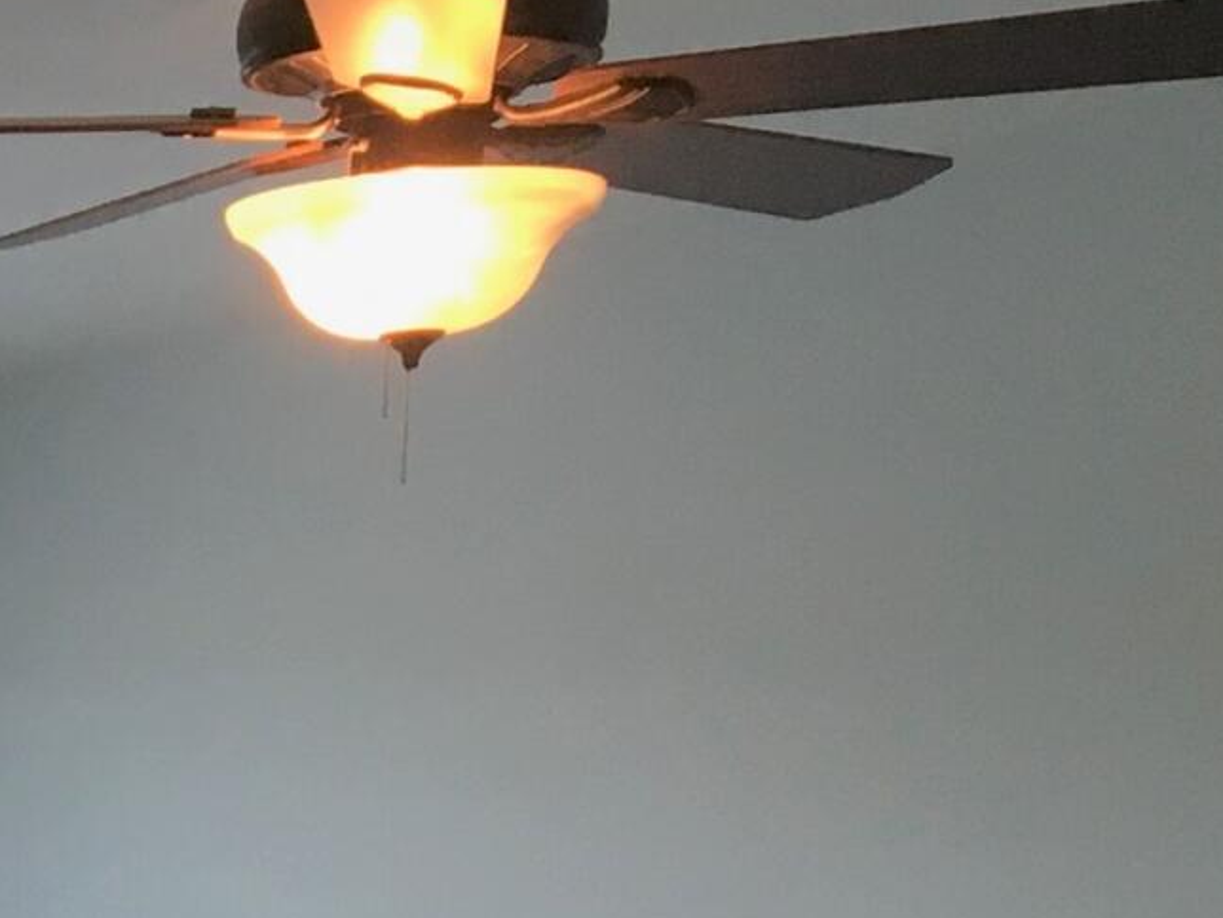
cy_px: 1605
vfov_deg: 10.4
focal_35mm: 135
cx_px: -1164
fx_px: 4770
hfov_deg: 12.9
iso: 25
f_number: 2.2
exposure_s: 1/30
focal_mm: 4.15
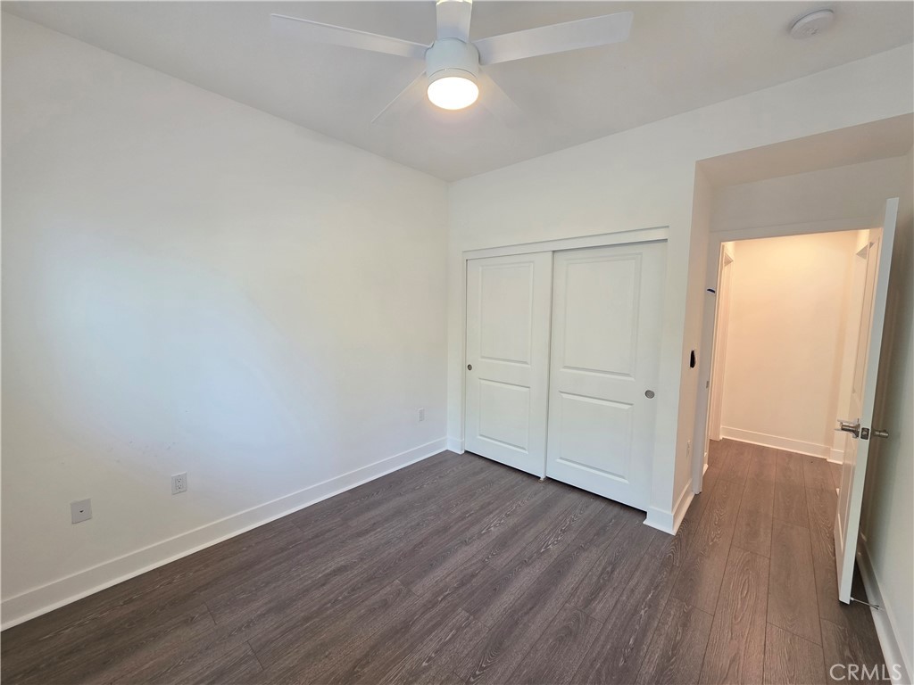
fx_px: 343
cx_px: 457
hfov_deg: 106.2
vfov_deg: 89.9
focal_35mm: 13
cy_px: 342
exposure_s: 1/60
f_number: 1.9
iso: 200
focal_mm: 2.2
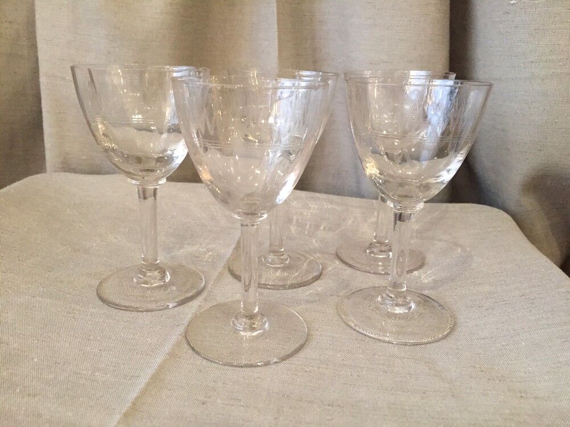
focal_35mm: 29
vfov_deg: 48.2
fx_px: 478
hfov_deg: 61.7
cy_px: 214
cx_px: 285
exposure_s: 1/33
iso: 320
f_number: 2.2
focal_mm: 4.15
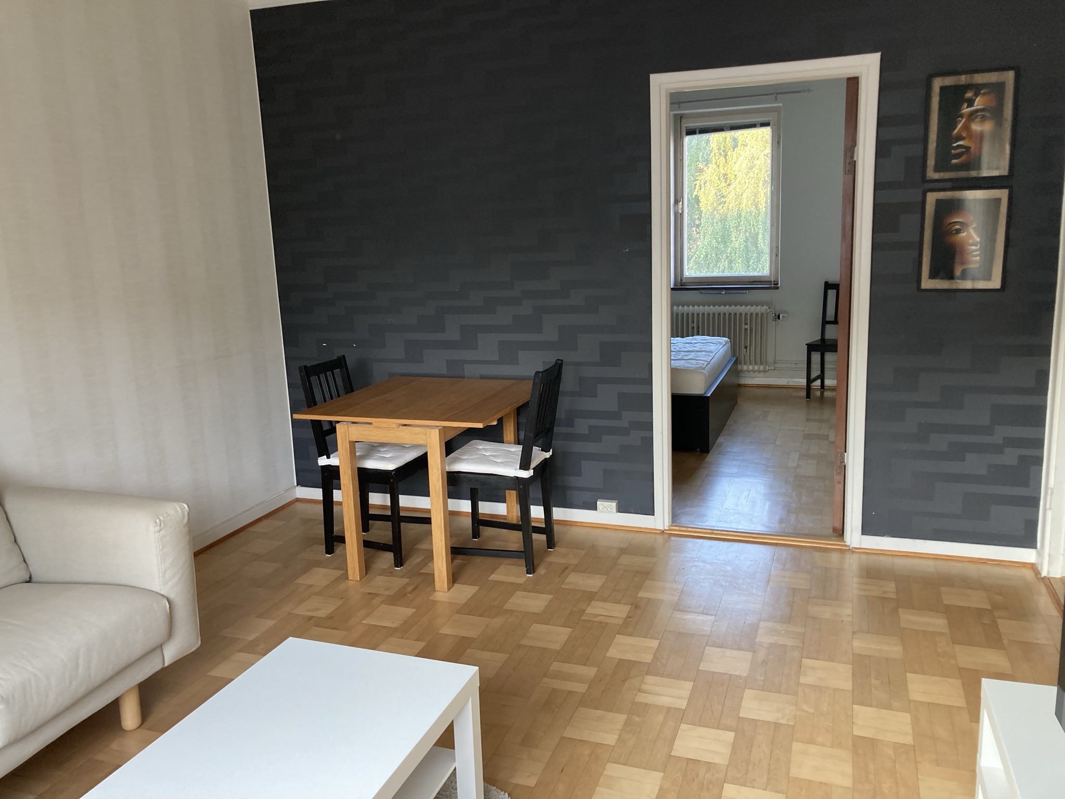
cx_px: 532
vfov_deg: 49.7
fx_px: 861
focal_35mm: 28
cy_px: 400
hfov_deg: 63.4
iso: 160
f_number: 1.8
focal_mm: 3.99
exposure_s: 1/60
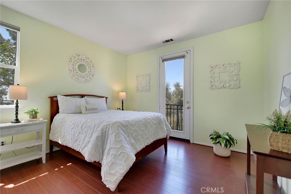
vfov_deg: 77.3
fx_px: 121
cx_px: 146
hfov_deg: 100.4
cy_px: 97
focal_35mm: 15
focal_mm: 10
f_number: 7.1
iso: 1250
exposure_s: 1/200
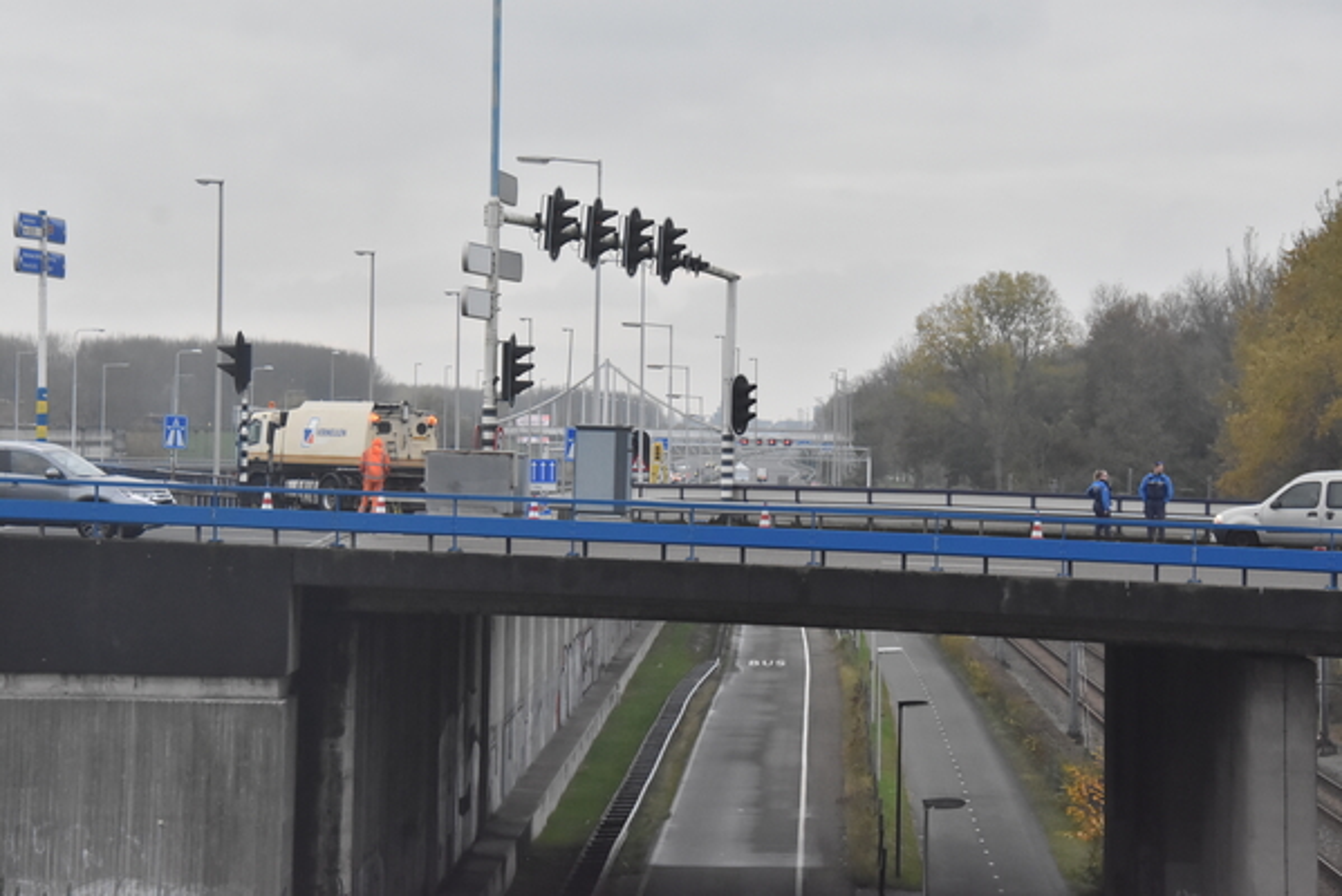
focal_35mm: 112
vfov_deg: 12.2
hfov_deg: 18.2
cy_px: 448
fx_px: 4196
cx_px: 671
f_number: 7.1
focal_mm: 75
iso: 2500
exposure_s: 1/1250
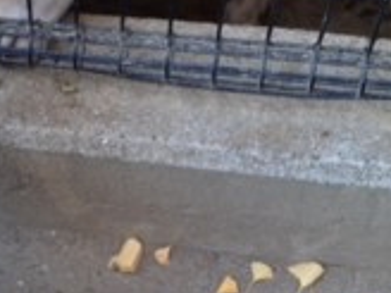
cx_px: 57
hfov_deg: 20.1
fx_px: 1084
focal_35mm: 96
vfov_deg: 15.4
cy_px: 152
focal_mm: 4.28
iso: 64
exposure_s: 1/60
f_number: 2.4
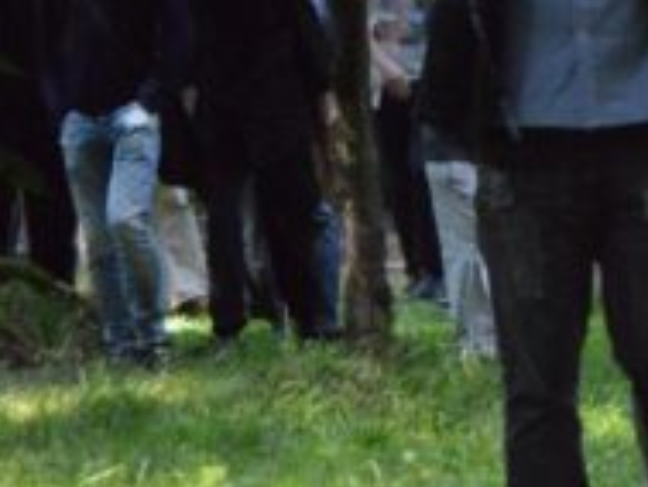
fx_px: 5994
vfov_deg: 4.6
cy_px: 77
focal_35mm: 320
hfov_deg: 6.1
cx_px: 833
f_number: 4.5
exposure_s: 1/2500
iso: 6400
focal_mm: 70
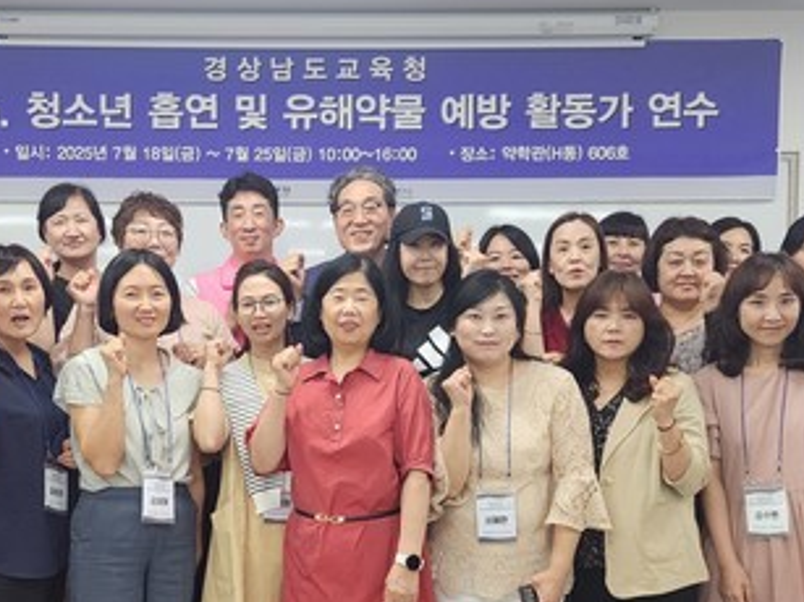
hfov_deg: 41.9
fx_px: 1045
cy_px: 429
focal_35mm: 45
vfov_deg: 31.7
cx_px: 333
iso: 200
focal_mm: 6.4
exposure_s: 1/120
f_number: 1.8
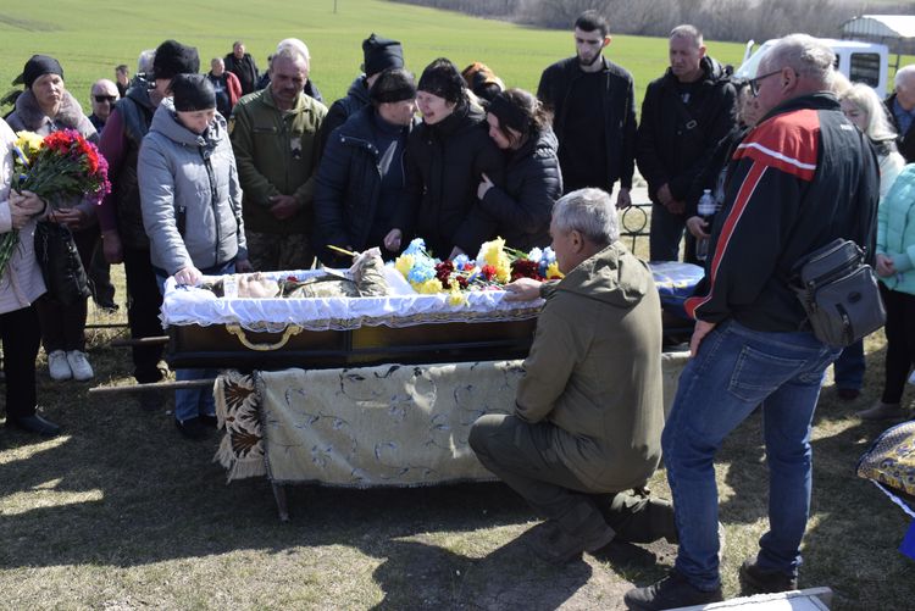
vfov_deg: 35.5
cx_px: 458
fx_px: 954
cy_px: 306
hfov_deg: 51.3
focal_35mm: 38
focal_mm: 25
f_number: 8
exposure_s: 1/250
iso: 220
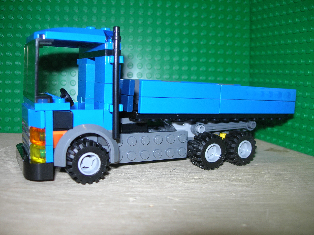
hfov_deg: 49.0
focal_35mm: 38
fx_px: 345
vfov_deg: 37.7
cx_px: 157
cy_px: 118
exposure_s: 1/60.1
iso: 64
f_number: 2.8
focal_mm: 7.8
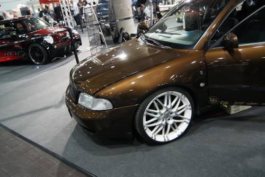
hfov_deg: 61.9
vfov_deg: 43.7
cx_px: 132
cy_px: 88
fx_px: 221
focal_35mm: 30
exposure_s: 1/13
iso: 400
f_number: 4
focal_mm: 20
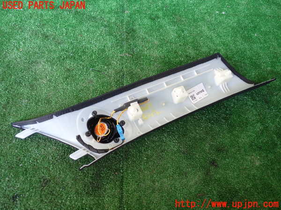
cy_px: 105
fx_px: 244
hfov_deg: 60.0
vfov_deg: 46.8
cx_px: 140
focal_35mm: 30
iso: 200
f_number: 2.3
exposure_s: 1/40
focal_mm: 5.4
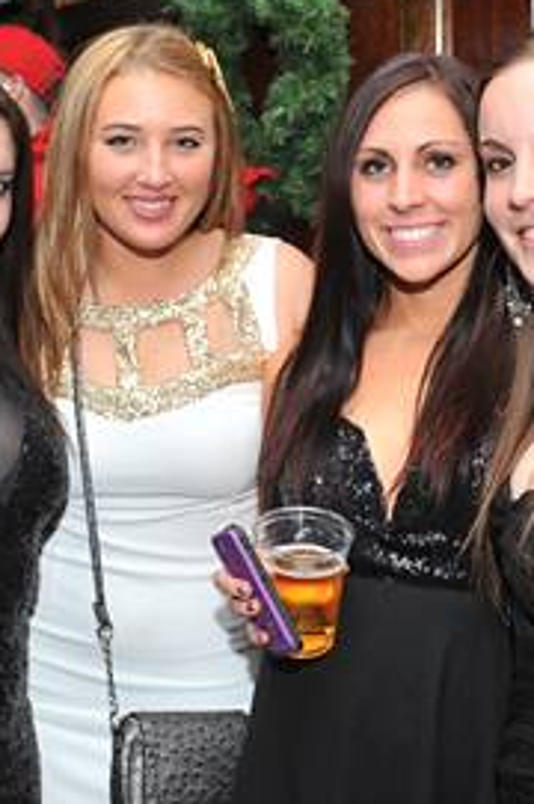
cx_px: 264
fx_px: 1450
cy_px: 267
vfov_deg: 30.8
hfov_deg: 20.9
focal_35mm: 65
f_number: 5
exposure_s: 1/100
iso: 1000
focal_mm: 32
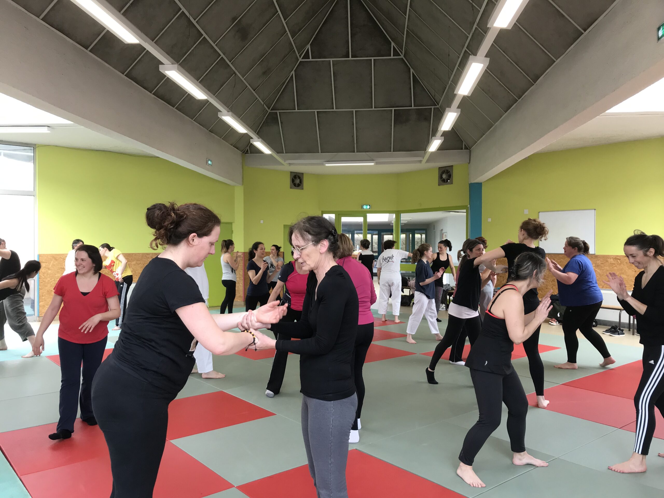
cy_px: 249
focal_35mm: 28
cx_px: 332
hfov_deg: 63.4
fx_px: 537
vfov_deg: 49.7
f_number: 1.8
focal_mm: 3.99
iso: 32
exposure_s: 1/100
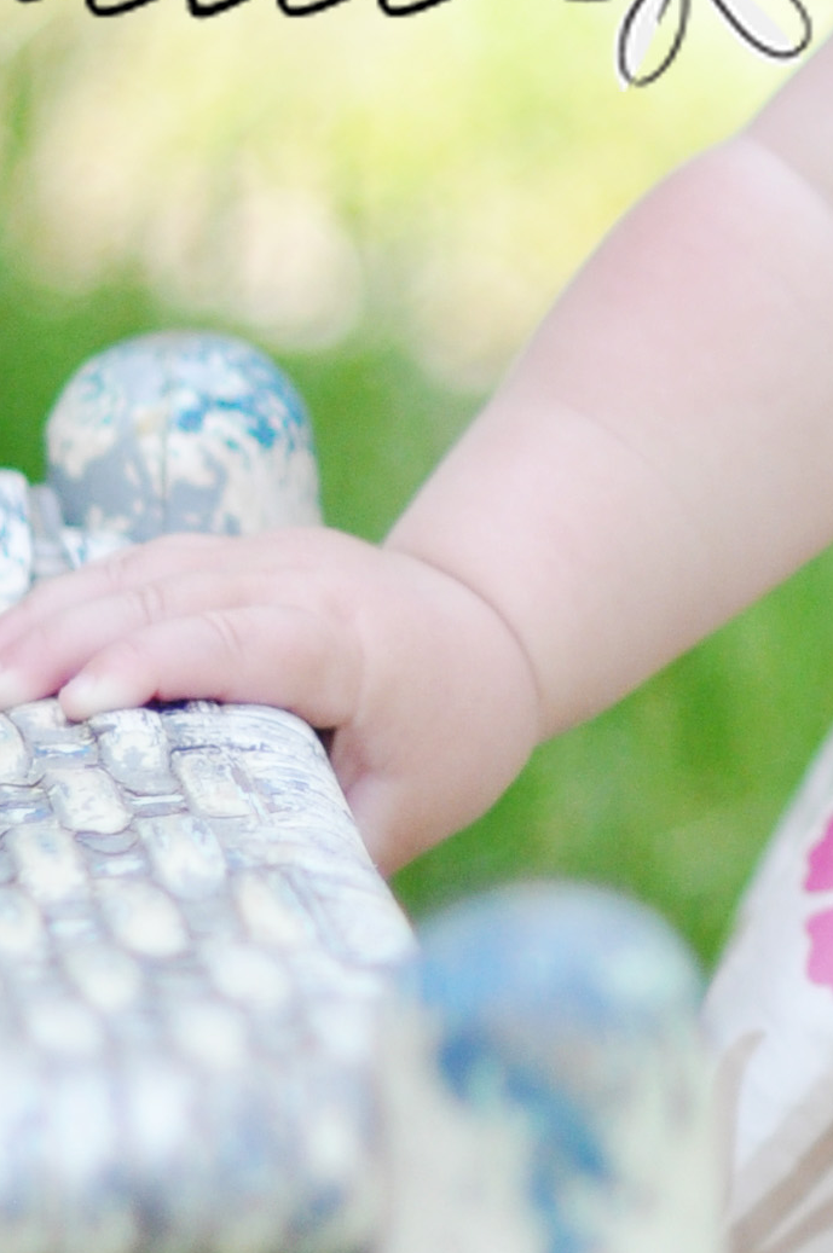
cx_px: 1400
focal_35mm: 310
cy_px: 301
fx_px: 10784
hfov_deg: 4.4
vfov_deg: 6.6
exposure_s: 1/4000
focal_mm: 50
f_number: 1.4
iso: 320
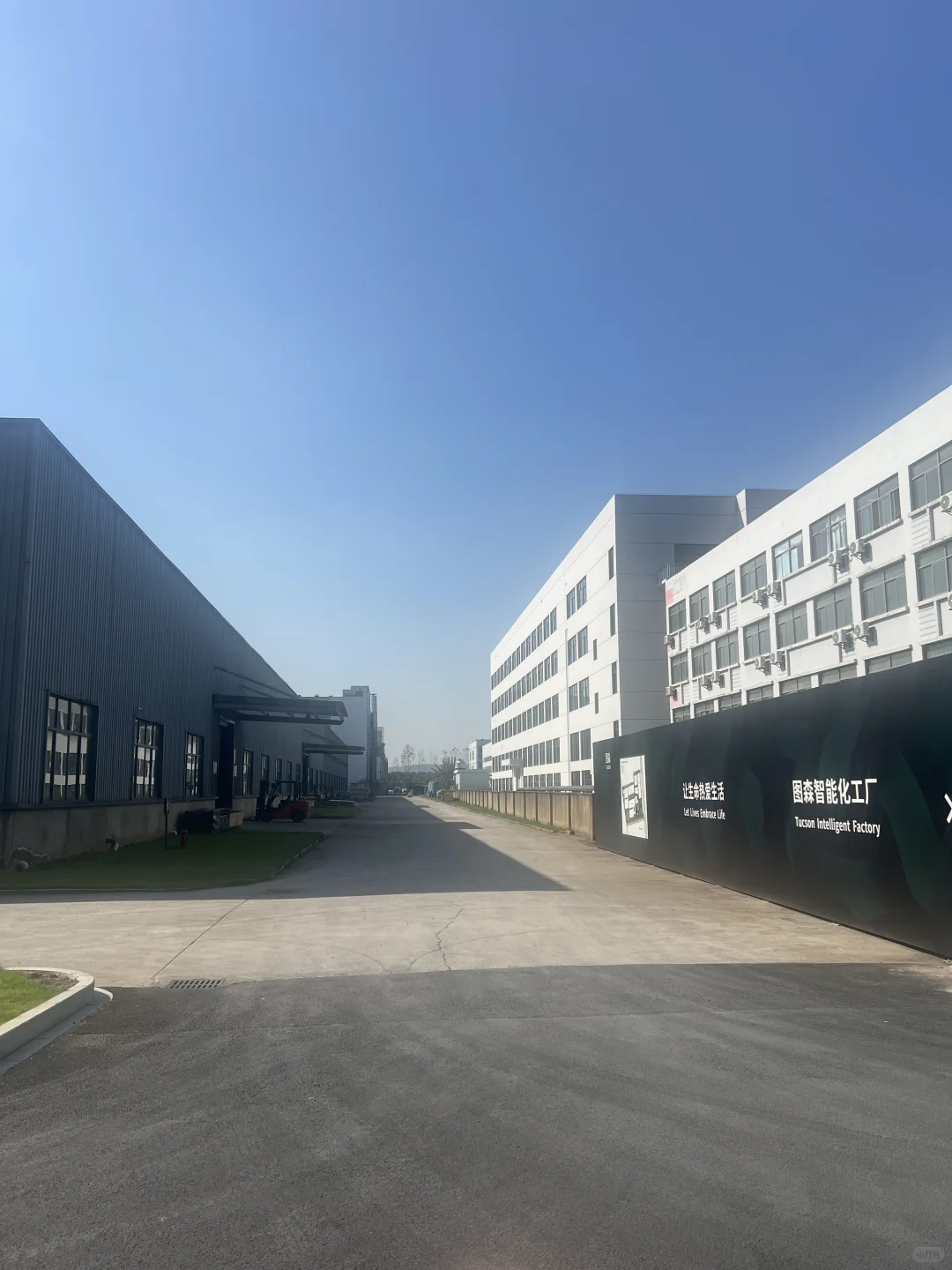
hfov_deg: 53.1
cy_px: 635
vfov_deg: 67.3
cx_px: 476
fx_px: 953
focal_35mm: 26
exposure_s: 1/7463
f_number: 1.5
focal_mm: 5.7
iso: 50
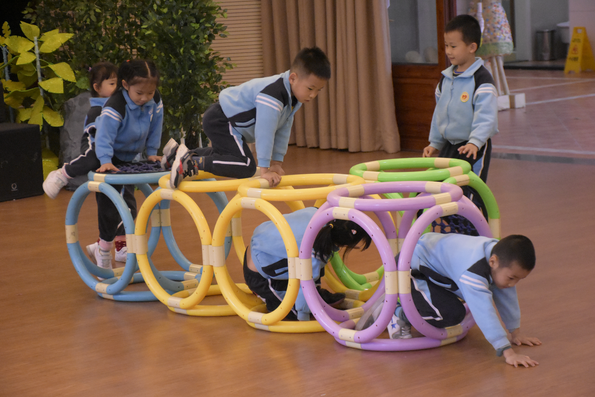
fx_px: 1537
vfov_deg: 14.7
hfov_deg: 21.9
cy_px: 198
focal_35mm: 93
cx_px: 298
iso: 6400
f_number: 5
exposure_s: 1/320
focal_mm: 62
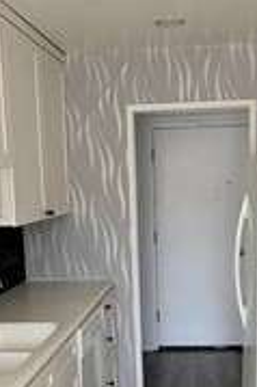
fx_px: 558
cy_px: 270
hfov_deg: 25.9
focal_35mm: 52
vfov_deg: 37.6
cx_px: 153
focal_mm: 2.22
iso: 64
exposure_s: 1/99
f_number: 2.2
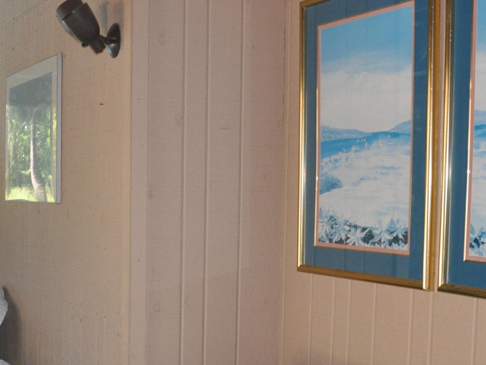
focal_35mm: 64
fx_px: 899
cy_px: 290
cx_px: 111
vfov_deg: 22.6
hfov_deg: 29.7
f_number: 3.5
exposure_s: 1/60
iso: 800
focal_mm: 18
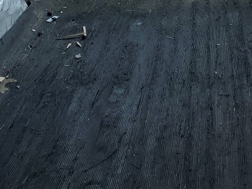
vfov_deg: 17.0
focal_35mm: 80
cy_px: -77
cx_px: 183
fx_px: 582
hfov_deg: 24.2
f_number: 1.5
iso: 50
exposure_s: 1/175
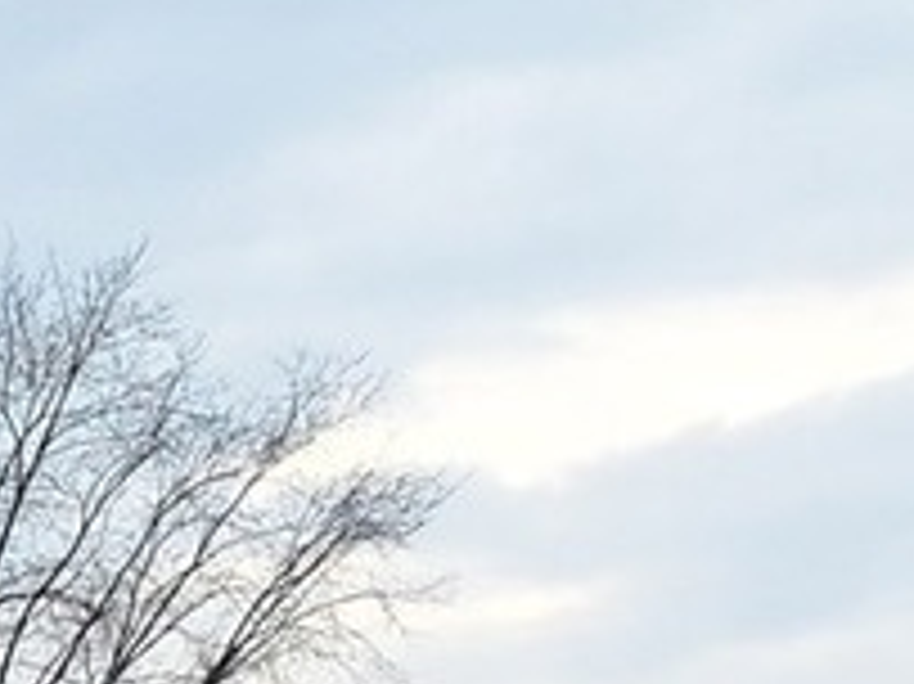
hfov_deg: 10.6
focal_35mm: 163
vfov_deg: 7.7
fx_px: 4301
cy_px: 2182
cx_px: -1211
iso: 40
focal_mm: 5.54
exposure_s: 1/798
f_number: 1.8
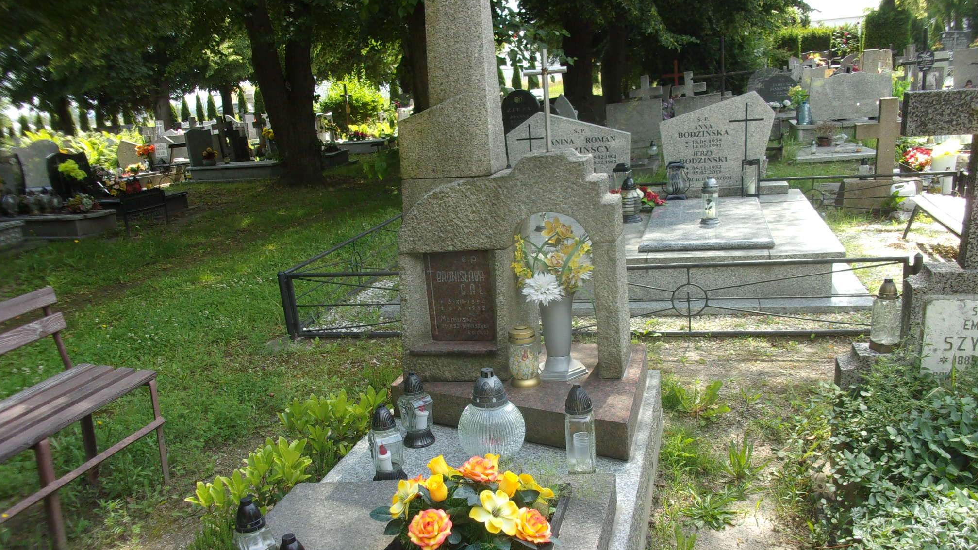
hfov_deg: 62.6
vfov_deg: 37.6
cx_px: 493
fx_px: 804
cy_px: 337
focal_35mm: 31
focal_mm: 5.1
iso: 80
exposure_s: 1/140
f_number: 3.9
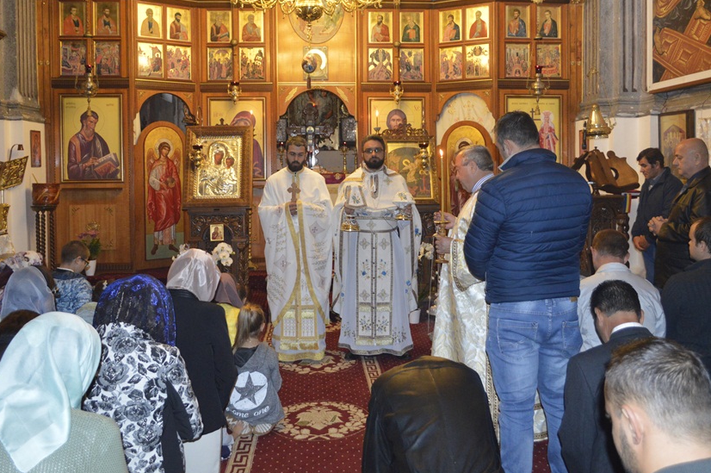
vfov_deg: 38.6
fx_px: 671
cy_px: 184
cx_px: 367
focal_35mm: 34
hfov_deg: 55.8
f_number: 3.5
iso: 1800
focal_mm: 18
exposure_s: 1/60
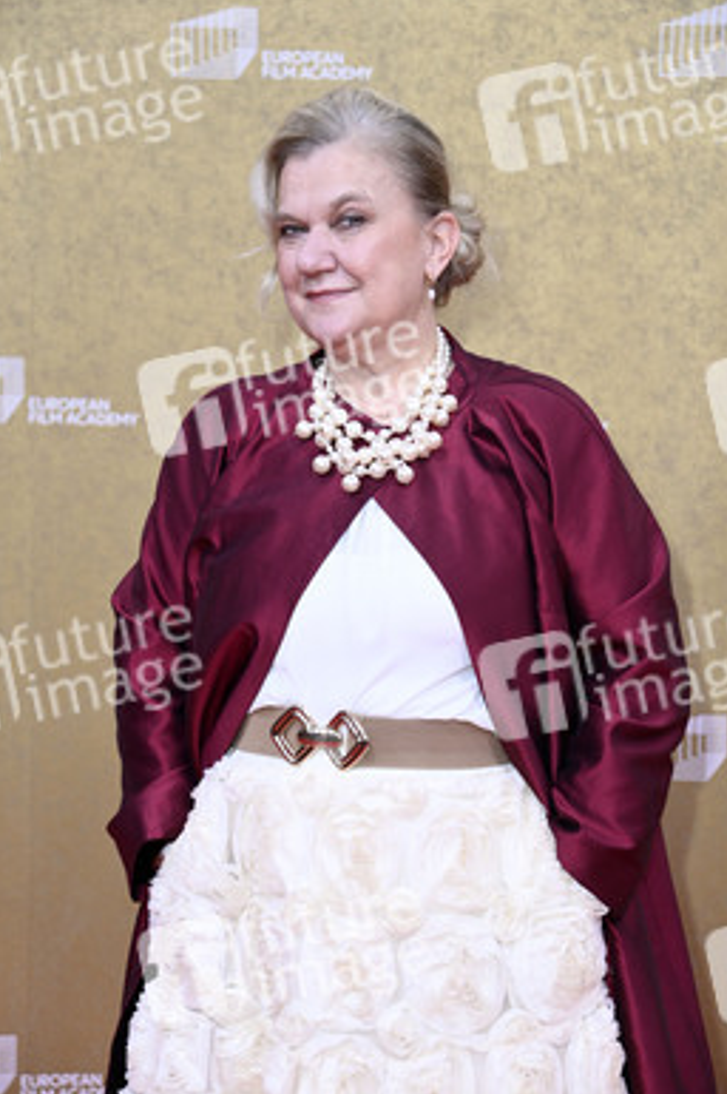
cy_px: 531
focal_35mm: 109
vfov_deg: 18.8
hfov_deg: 12.5
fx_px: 3307
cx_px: 366
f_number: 5.6
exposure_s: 1/250
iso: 1000
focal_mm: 105
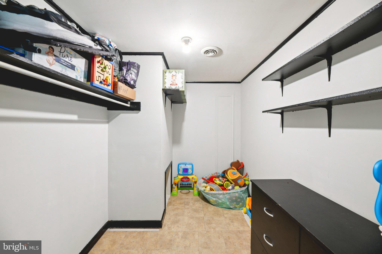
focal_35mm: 14
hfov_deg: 104.3
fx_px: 149
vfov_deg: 81.2
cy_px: 127
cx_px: 191
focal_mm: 14
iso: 400
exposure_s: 1/4
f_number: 8
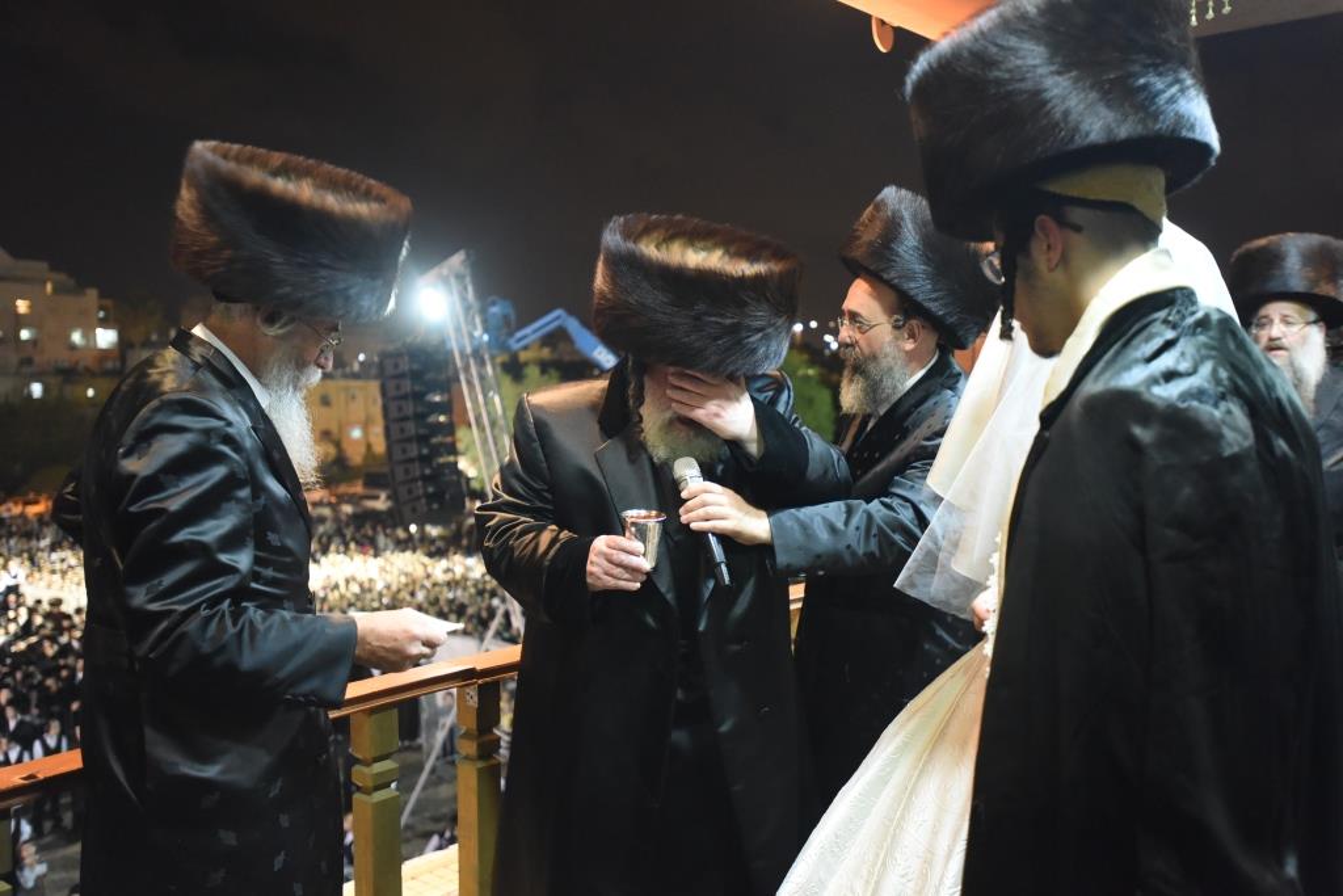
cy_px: 448
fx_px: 1306
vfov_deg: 37.9
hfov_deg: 54.4
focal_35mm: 35
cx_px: 672
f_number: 2.8
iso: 5000
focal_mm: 35
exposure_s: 1/50
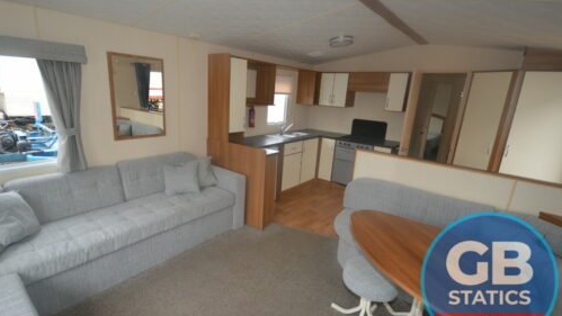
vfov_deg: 64.0
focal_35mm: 17
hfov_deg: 95.8
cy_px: 157
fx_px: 253
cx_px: 262
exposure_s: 1/60
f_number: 4
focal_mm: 10
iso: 450
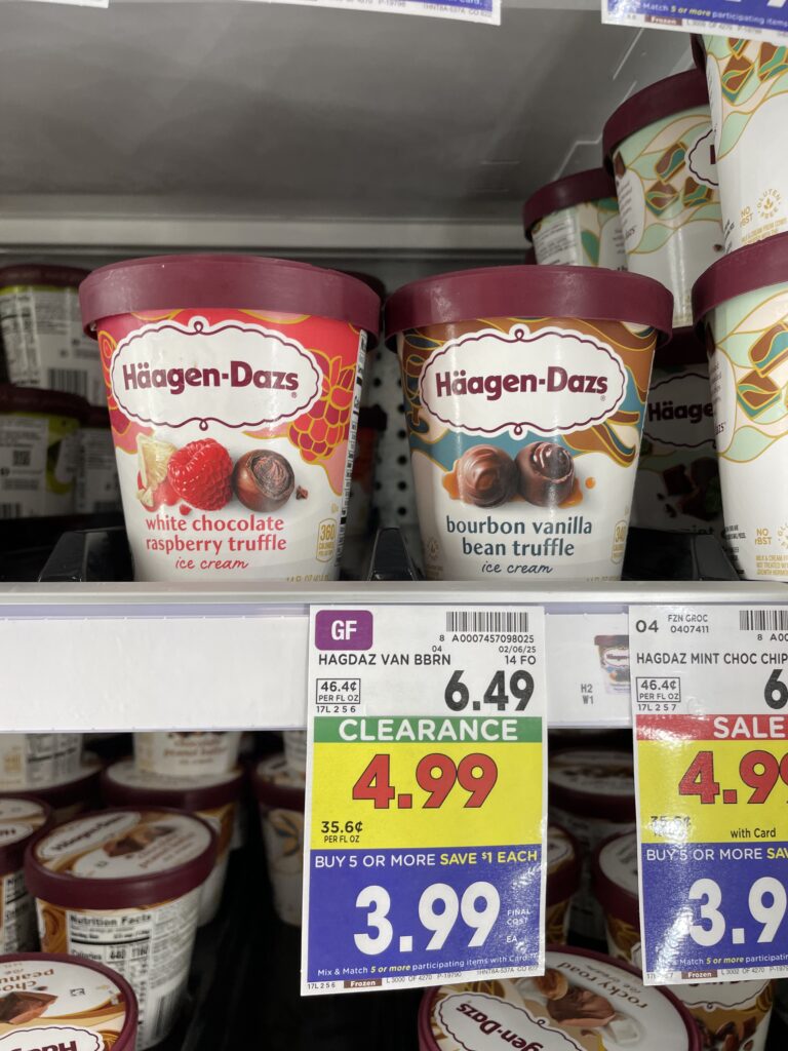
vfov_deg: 67.3
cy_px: 526
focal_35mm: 26
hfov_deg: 53.1
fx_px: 789
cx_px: 394
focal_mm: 4.2
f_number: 1.6
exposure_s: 1/120
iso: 50
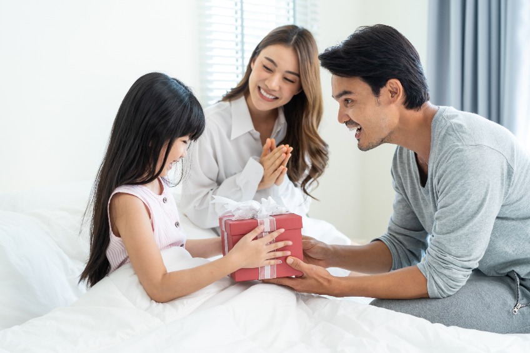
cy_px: 176
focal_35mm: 55
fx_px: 810
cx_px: 265
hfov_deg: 36.3
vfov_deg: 24.6
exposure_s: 1/200
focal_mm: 55
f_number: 3.2
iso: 640
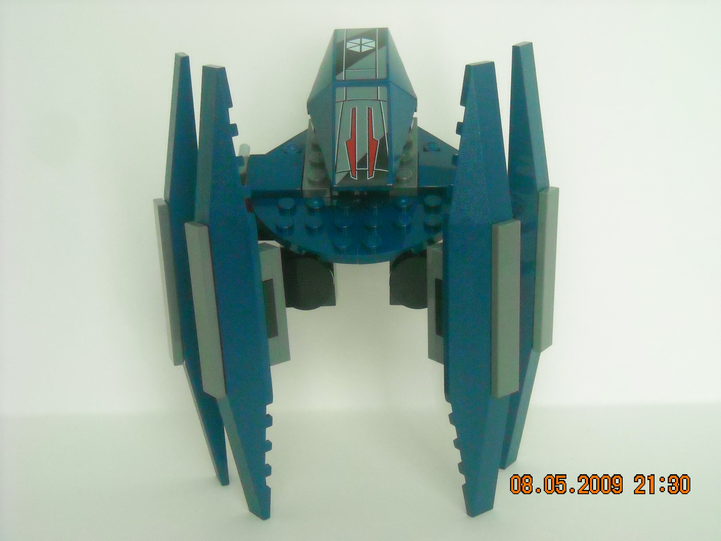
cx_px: 360
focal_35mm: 76
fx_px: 1583
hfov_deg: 25.7
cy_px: 270
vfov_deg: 19.4
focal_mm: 12.3
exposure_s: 1/76
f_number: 3.9
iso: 800
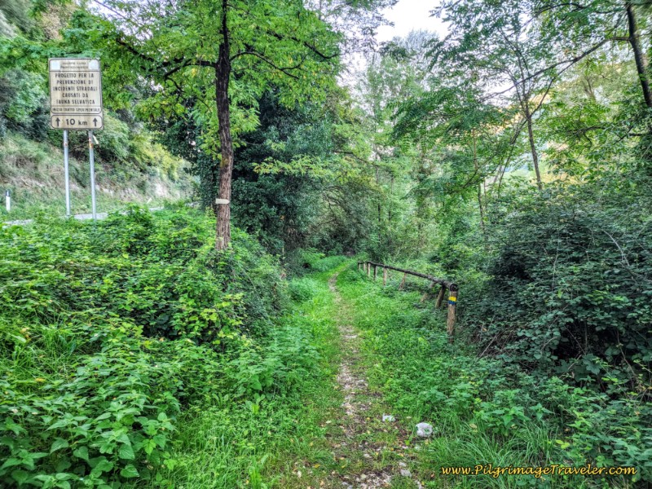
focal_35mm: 23
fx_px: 433
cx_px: 326
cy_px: 244
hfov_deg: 73.9
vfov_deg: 58.9
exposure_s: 1/120
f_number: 1.8
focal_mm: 6.4
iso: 320
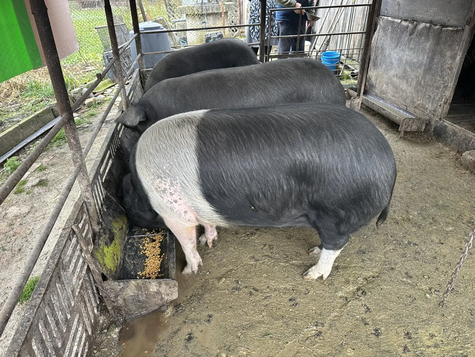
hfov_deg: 71.6
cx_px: 238
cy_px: 178
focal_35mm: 24
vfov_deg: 56.8
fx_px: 329
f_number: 1.78
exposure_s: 1/121
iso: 125
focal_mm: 6.86
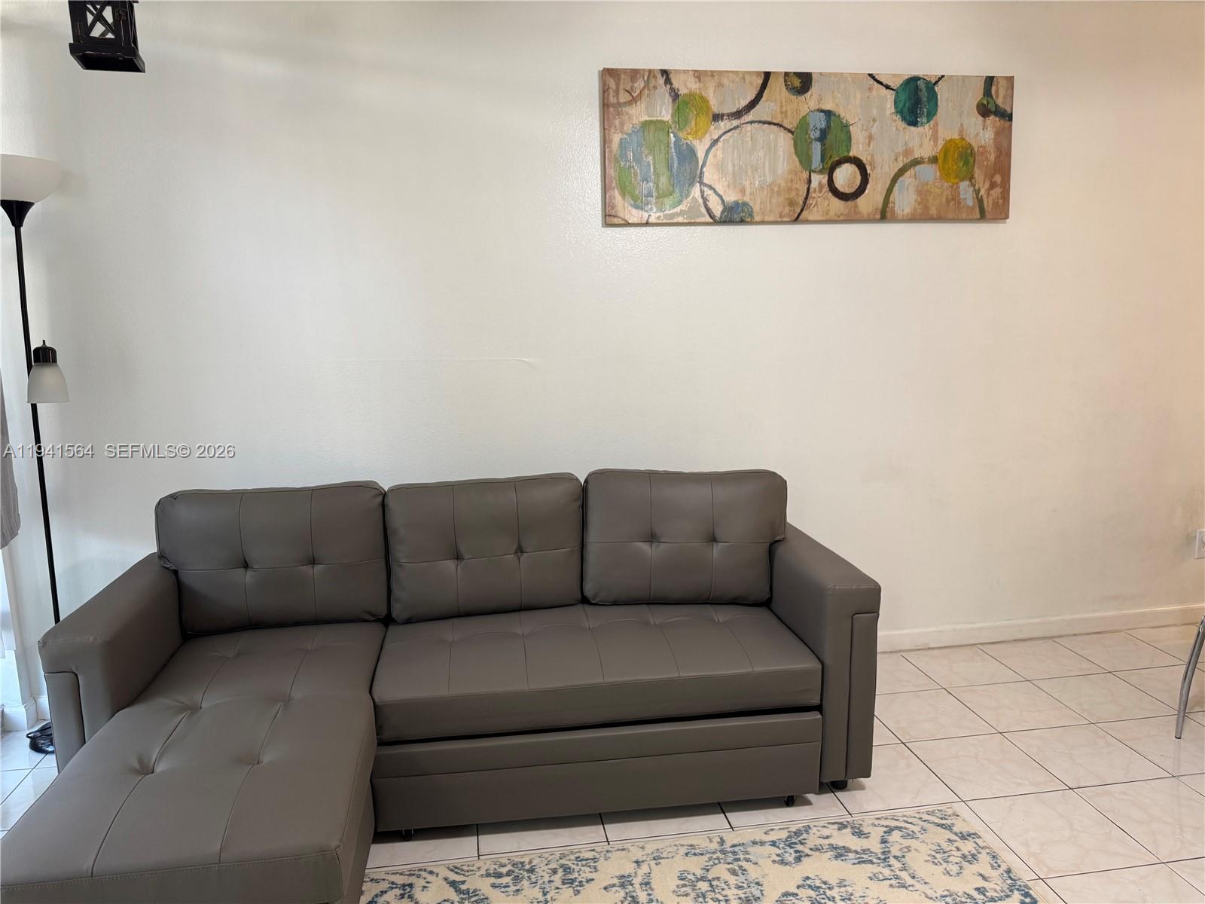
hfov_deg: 71.6
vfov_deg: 56.8
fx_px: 835
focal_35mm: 24
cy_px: 452
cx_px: 602
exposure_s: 1/78
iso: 160
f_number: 1.78
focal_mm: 6.76
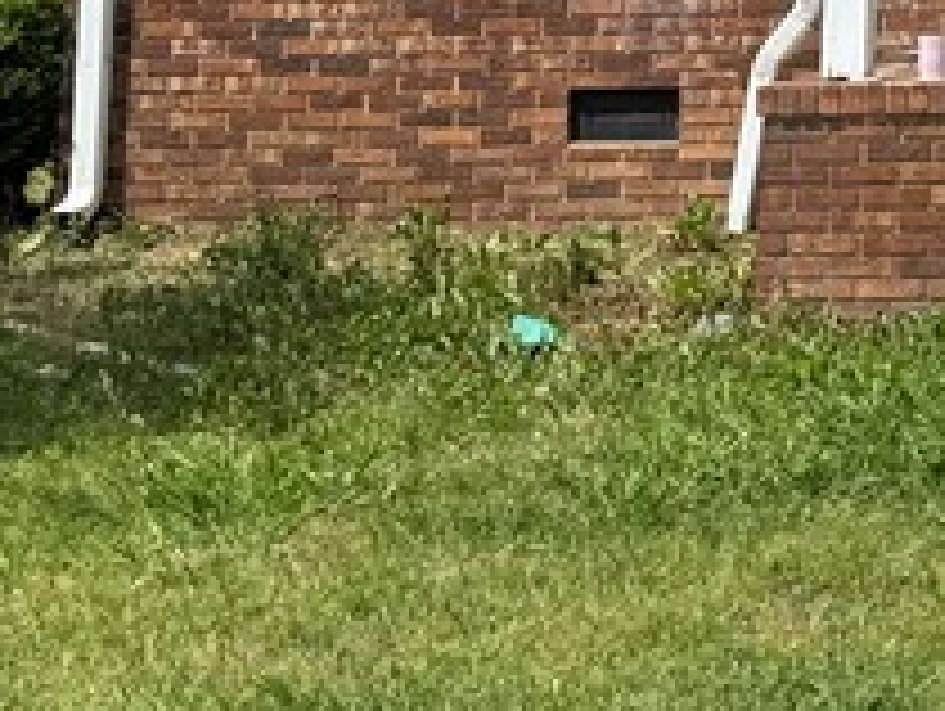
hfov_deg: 15.2
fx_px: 3198
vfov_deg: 12.0
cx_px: 1539
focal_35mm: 117
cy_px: -405
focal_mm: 6.76
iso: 80
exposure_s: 1/2604
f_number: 1.78
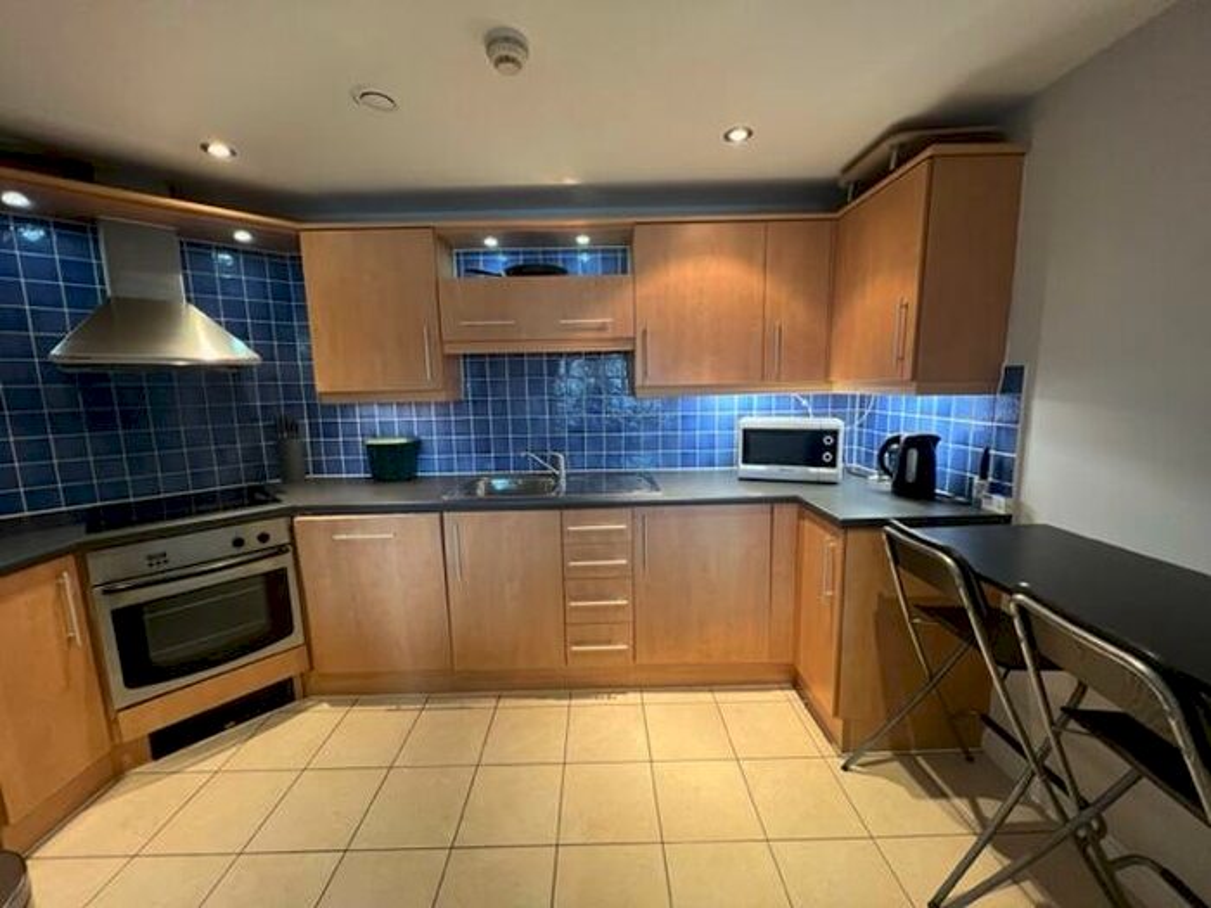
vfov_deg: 89.9
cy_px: 454
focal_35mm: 13
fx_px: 455
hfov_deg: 106.2
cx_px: 606
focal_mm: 1.57
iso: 320
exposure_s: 1/50
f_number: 1.8
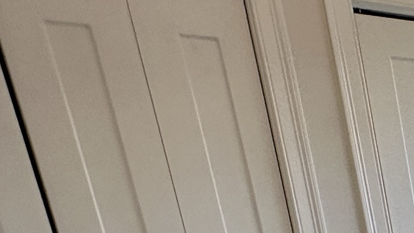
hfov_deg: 19.0
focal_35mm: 76
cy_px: 491
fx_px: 834
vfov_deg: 13.3
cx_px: 796
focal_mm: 2.22
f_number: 2.2
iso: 64
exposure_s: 1/118
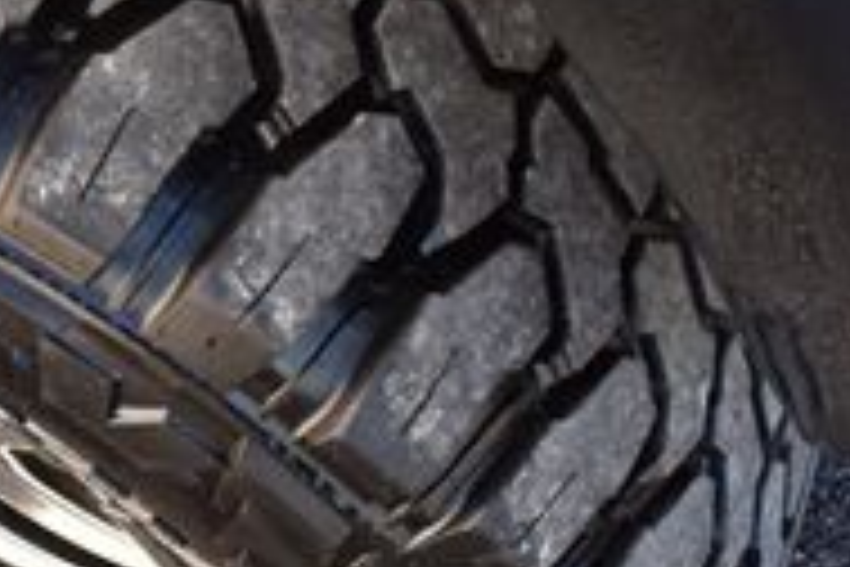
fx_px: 2519
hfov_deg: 17.6
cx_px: -346
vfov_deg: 12.8
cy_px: 104
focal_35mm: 107
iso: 400
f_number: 9
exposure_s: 1/100
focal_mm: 21
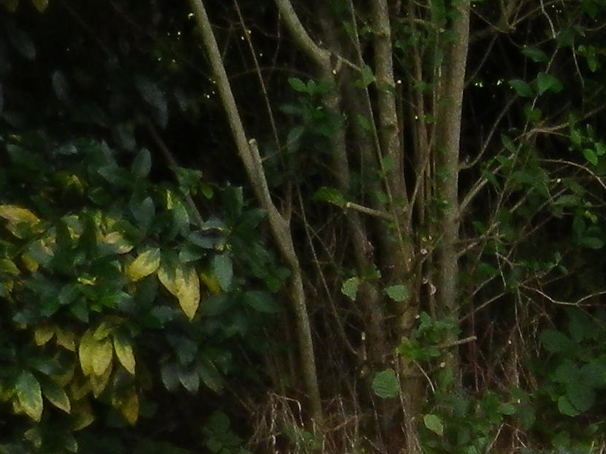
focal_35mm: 138
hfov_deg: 13.2
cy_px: 1148
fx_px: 2416
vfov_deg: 9.4
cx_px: 1006
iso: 80
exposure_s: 1/125
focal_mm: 4.5
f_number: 3.5
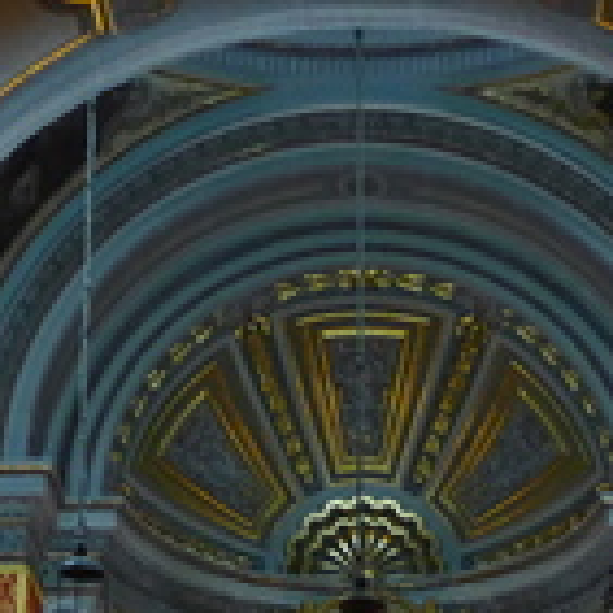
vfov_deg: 15.0
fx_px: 2084
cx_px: 354
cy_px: 1035
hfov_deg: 16.7
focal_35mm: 104
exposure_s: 1/60
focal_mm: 4.7
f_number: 1.4
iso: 400
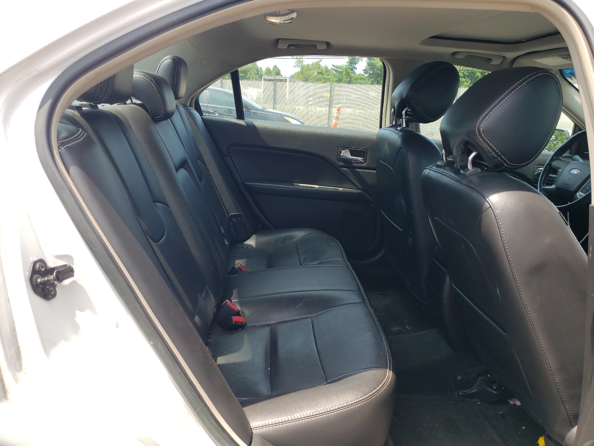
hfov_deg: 67.3
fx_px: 446
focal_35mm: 26
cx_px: 297
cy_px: 223
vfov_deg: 53.1
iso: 50
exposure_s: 1/625
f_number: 1.5
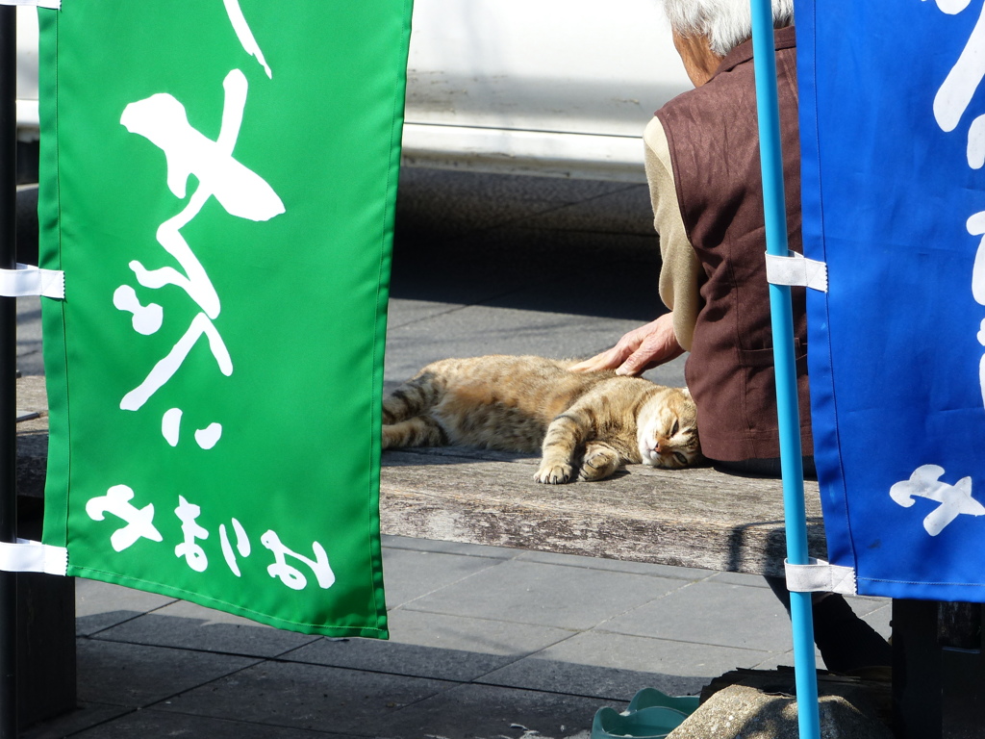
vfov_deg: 5.8
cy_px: 370
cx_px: 492
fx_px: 7341
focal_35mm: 258
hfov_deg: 7.7
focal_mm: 46.5
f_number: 4
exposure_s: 1/800
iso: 100
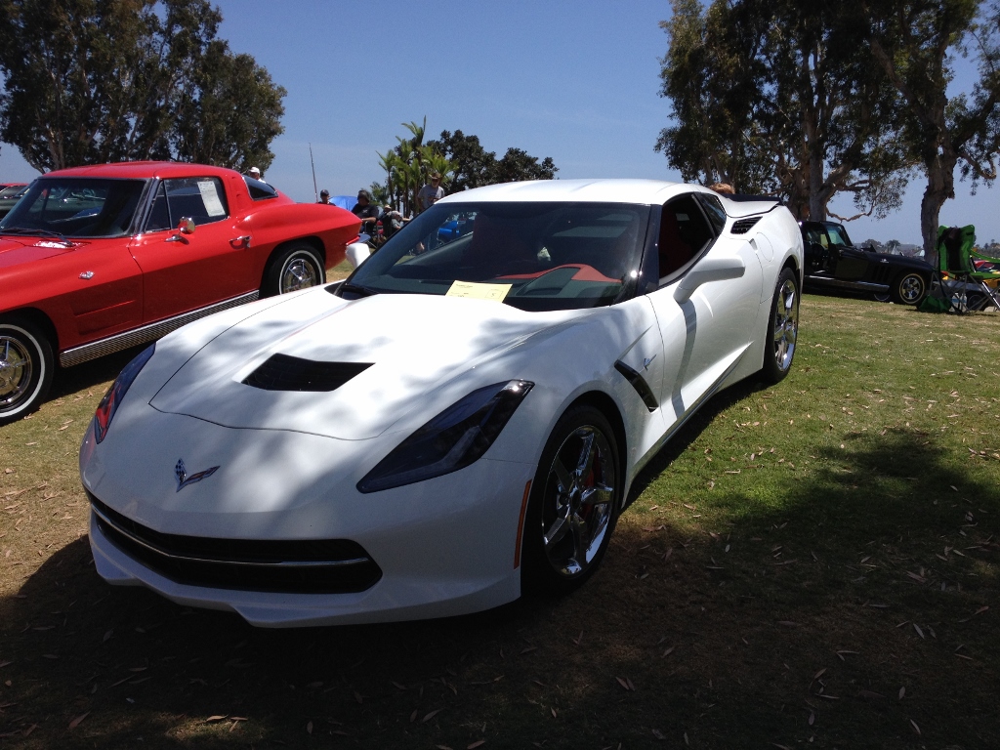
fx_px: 1011
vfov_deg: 40.7
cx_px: 500
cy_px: 375
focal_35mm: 35
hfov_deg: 52.6
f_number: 2.4
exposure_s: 1/2404
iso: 50
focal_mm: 4.28
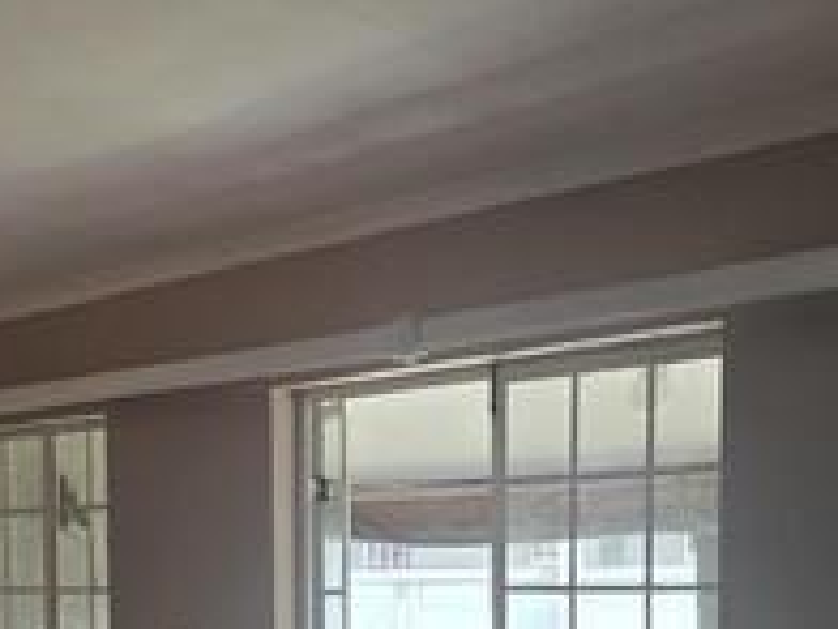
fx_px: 1283
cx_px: 428
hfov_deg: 36.2
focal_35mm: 53
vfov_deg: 25.5
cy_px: 697
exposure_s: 1/100
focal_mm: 2.2
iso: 50
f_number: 1.9
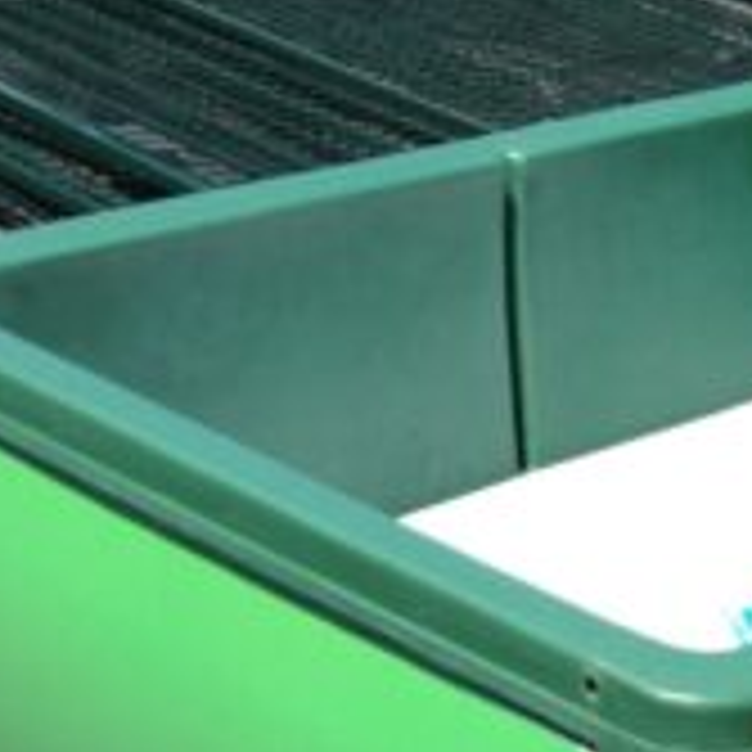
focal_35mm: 111
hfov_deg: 15.4
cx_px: 725
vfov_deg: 15.0
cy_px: 991
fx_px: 2728
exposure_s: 1/908
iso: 64
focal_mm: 4.28
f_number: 2.4
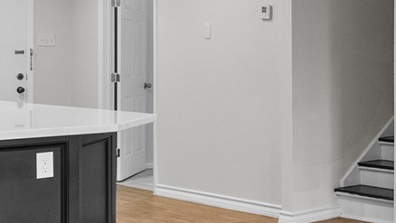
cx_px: 481
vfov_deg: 14.5
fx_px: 872
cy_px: 46
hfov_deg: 23.3
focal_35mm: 83
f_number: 8
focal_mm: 16
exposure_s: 1/3
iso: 2500
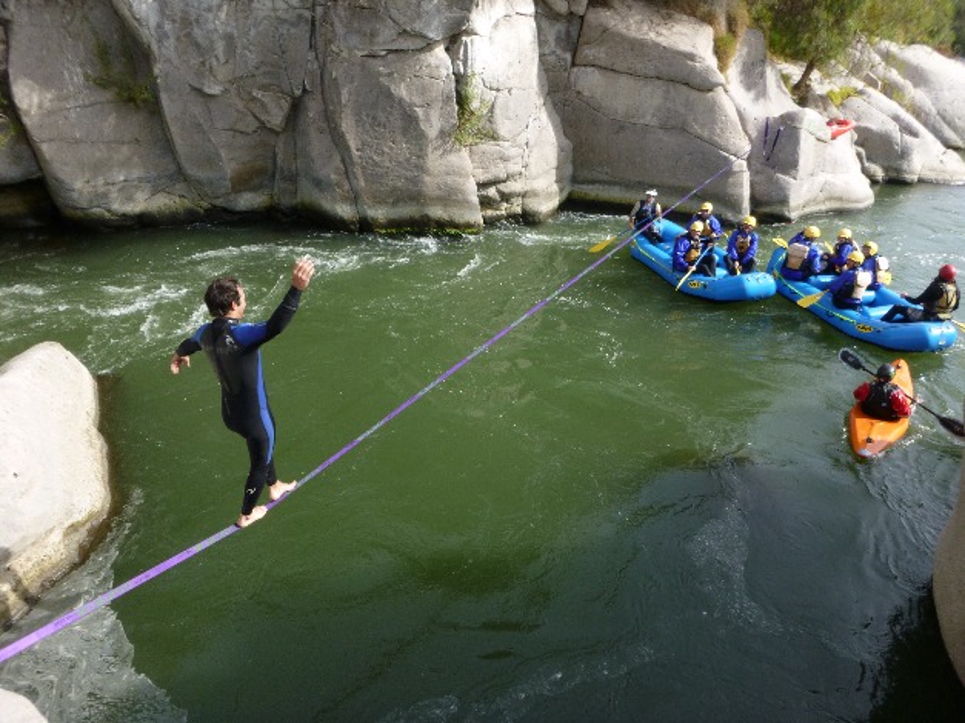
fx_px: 697
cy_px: 362
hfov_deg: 69.4
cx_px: 482
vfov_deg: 54.9
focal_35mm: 25
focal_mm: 4.5
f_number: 3.9
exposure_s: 1/250
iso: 100
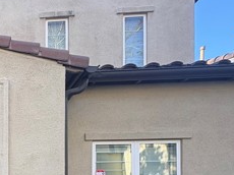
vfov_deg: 31.6
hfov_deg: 38.2
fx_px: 263
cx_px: -34
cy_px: 202
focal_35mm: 39
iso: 40
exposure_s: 1/107
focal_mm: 2.22
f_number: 2.2
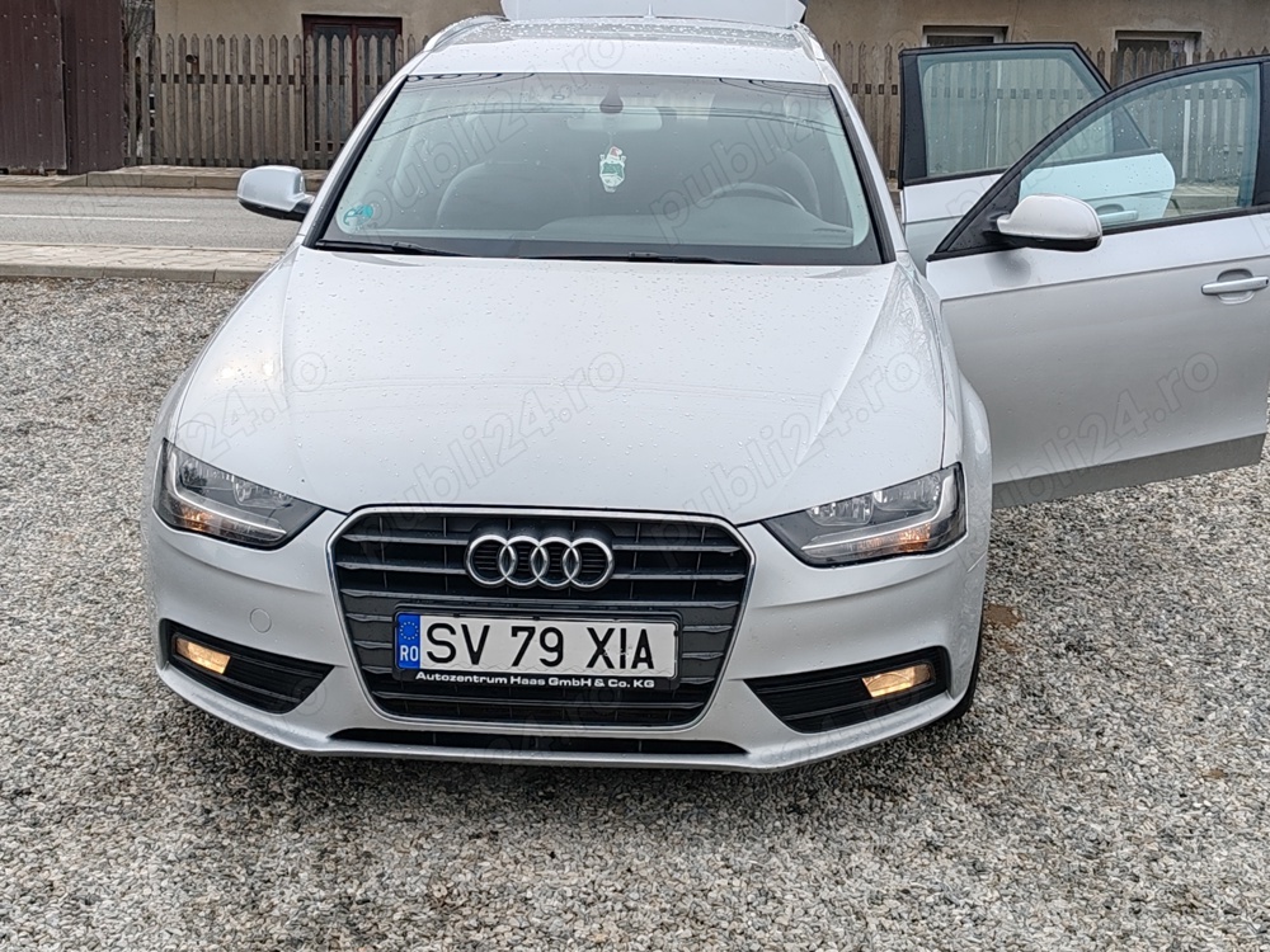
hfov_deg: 36.2
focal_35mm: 53
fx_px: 1944
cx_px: 635
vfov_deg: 27.5
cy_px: 476
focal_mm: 6.12
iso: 50
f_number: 1.9
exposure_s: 1/530
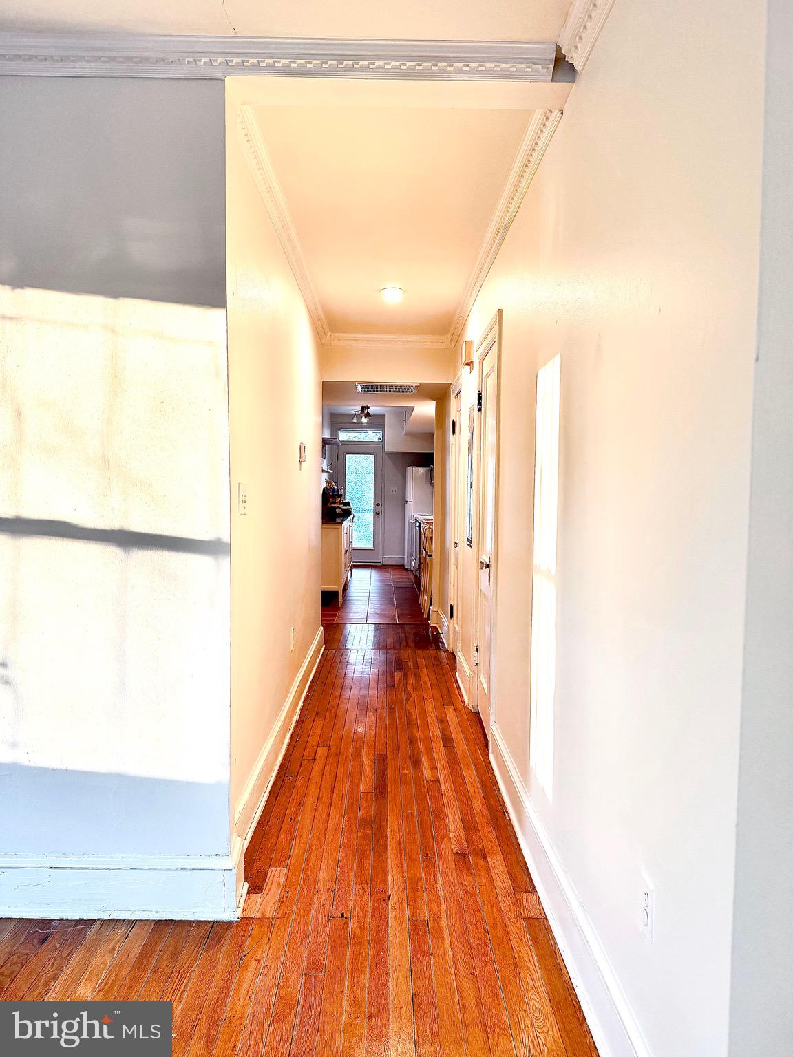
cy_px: 528
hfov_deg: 56.8
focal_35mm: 24
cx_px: 396
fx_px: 733
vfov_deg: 71.6
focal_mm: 6.76
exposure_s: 1/120
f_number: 1.78
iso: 125
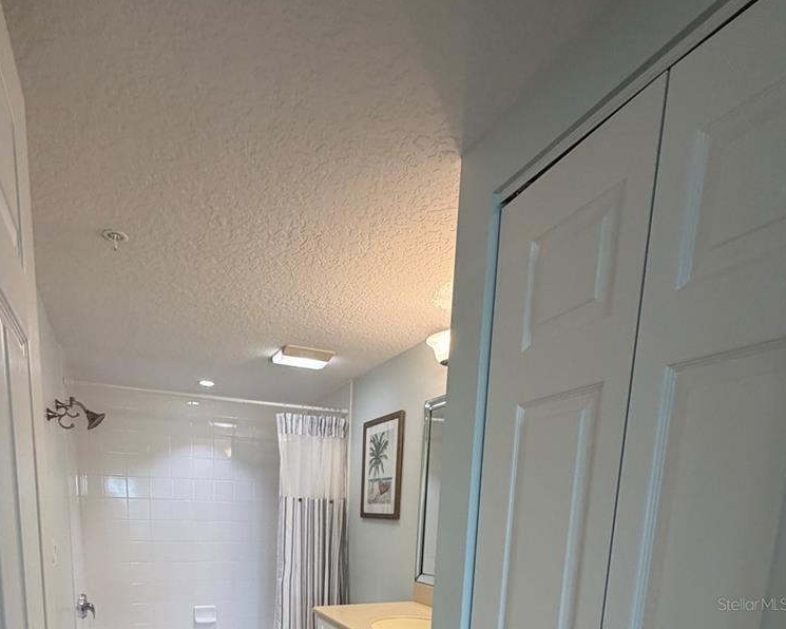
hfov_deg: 74.3
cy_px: 604
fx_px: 512
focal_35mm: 22
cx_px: 318
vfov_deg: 52.5
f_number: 2.2
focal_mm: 2.22
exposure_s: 1/120
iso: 200
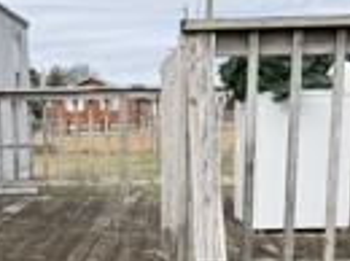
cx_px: 132
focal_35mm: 74
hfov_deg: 26.3
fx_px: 747
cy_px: 261
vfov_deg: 19.3
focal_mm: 6.76
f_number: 1.78
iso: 80
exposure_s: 1/1553
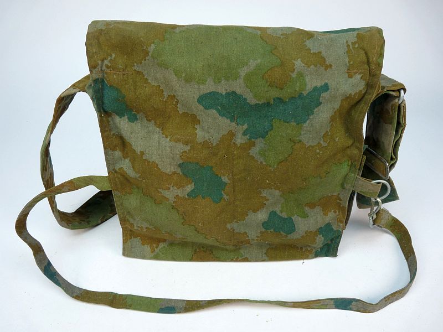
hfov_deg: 65.3
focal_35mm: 27
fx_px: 346
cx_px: 222
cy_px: 166
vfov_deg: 51.4
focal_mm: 4.8
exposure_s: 1/40
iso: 100
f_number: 2.8
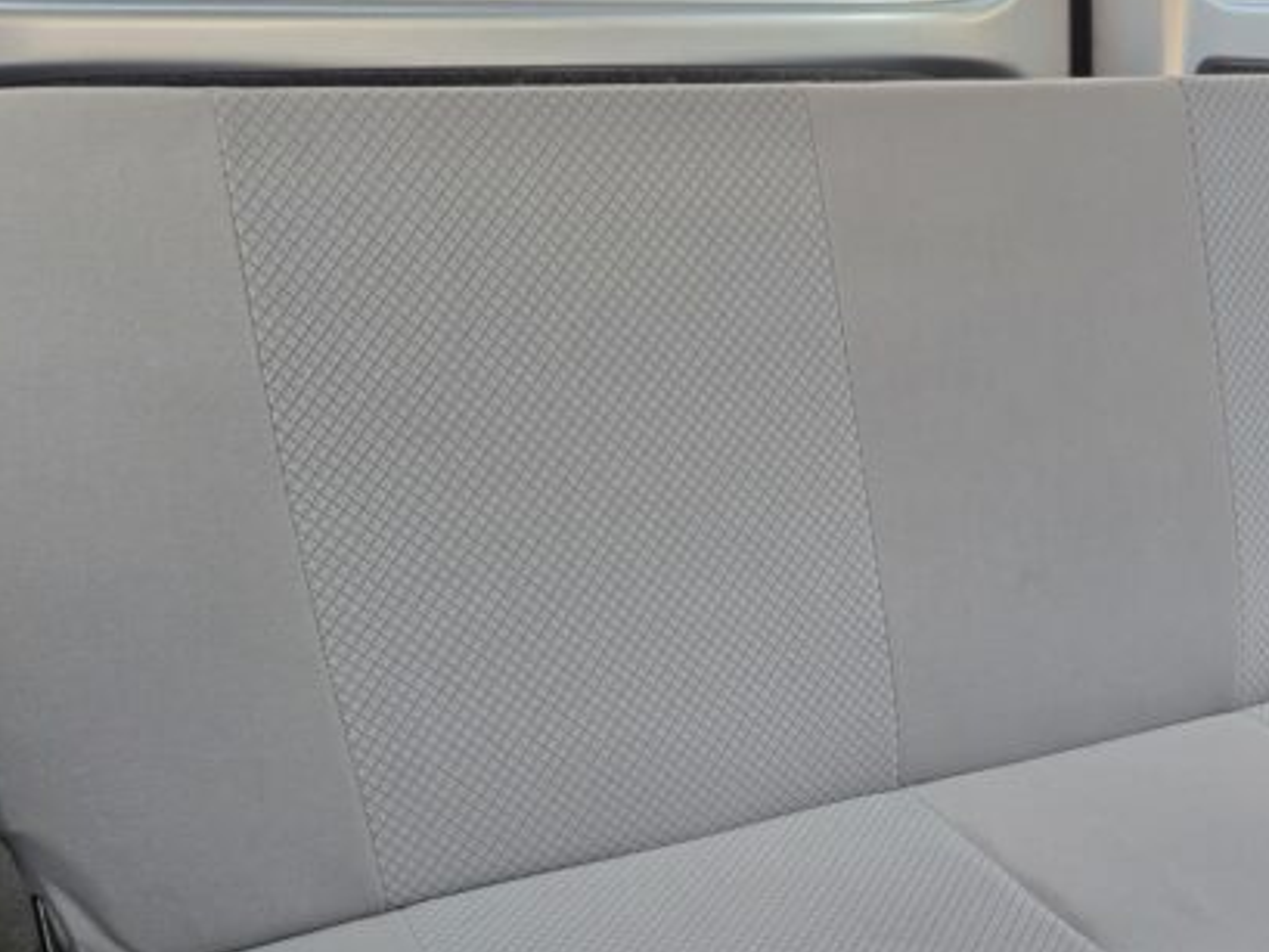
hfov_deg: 40.6
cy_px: 750
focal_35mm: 45
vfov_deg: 31.4
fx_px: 1650
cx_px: 984
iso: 125
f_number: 1.8
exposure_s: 1/180
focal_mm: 5.4
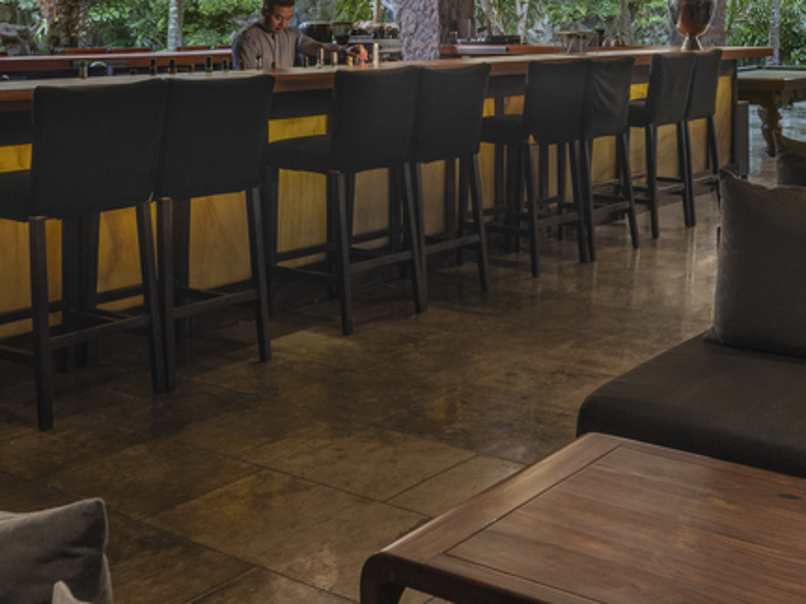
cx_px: 526
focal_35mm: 50
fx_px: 1164
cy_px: 30
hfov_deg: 37.8
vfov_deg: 27.7
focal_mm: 23
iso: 100
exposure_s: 1.7
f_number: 10
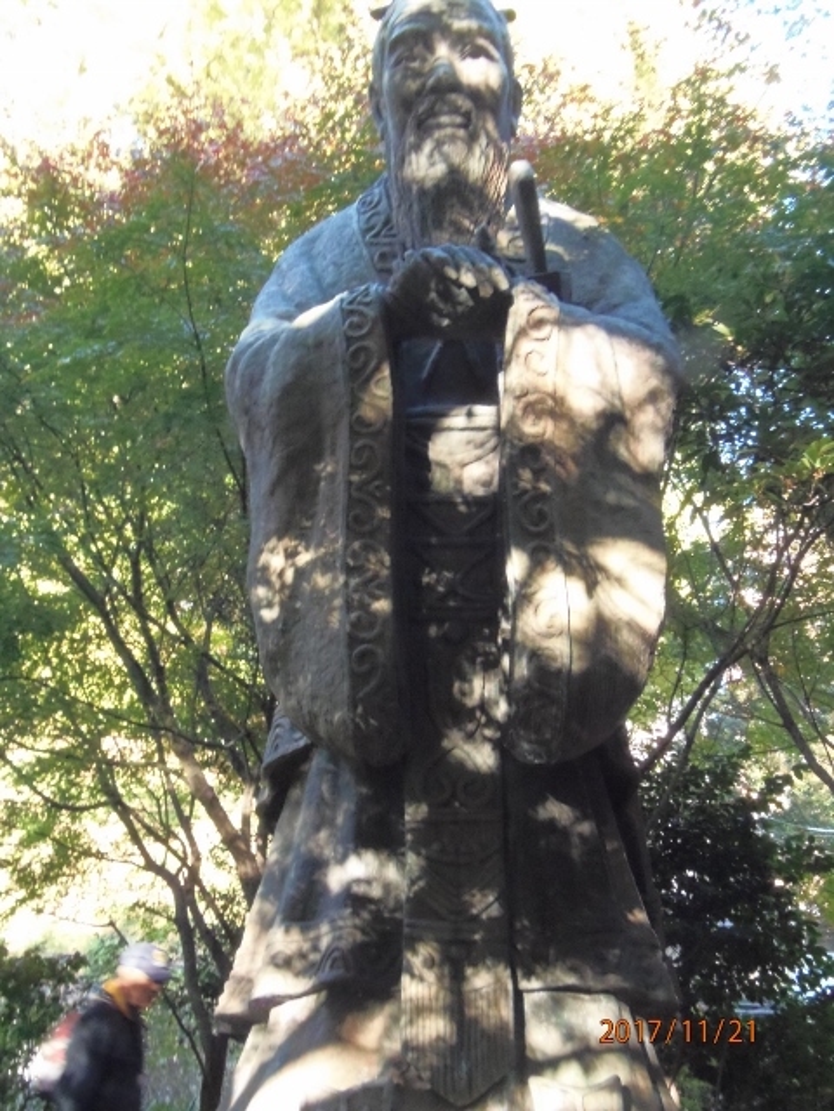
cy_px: 556
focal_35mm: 42
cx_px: 417
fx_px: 1349
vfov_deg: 44.8
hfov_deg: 34.3
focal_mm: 7.8
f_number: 3.6
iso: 400
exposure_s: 1/15
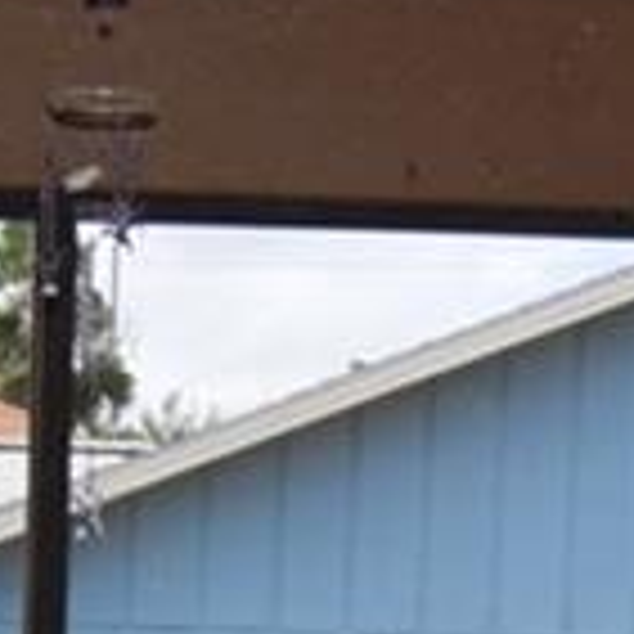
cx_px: 40
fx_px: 3005
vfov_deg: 11.0
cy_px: 1259
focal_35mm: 145
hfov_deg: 11.9
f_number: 5.6
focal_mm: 10
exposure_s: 1/125
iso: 110
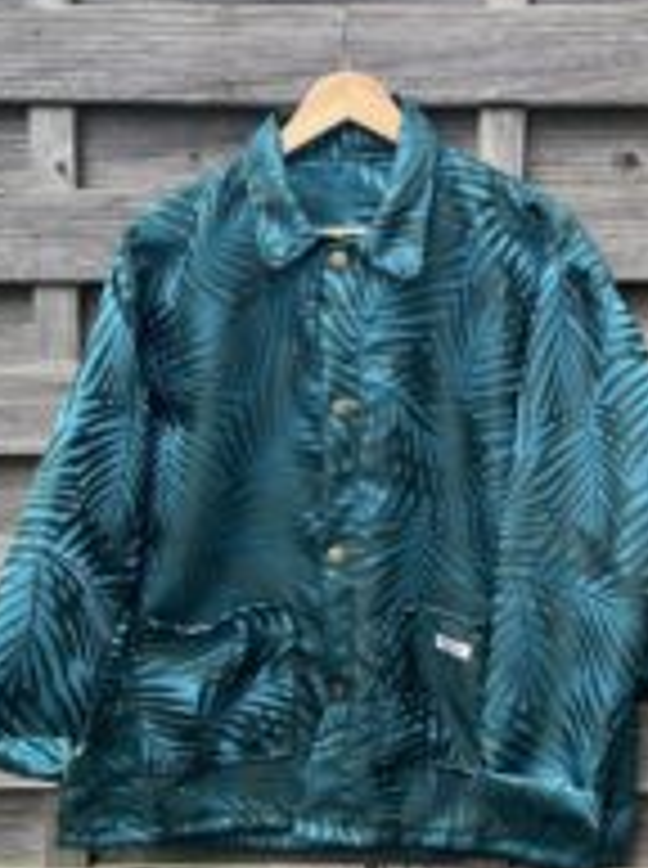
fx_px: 1352
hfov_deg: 26.1
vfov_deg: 35.6
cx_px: 572
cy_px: 472
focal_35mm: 54
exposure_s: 1/1199
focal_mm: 5.1
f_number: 1.6
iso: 50
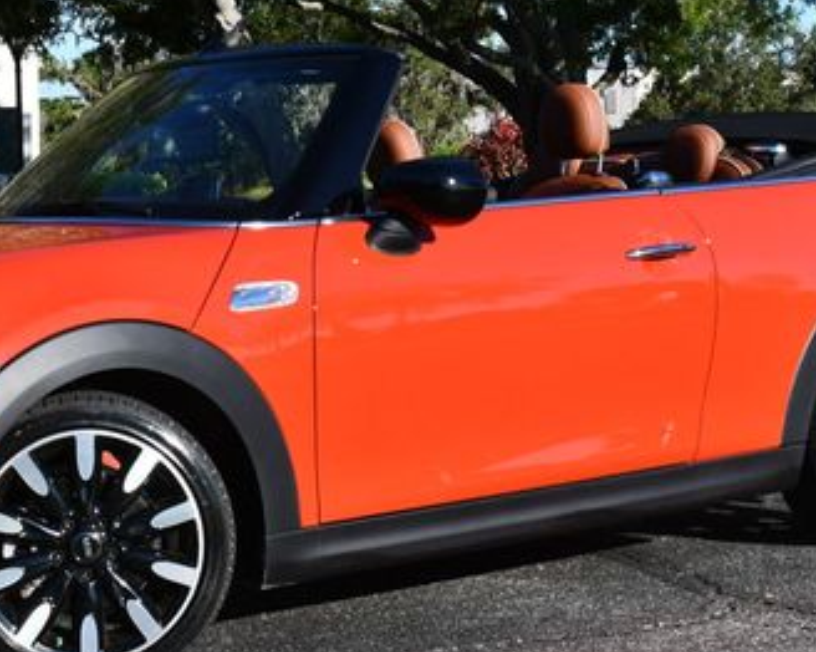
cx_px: 221
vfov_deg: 17.4
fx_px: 2124
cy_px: 187
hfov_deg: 21.6
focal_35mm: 88
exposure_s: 1/250
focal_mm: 24
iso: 100
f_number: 8
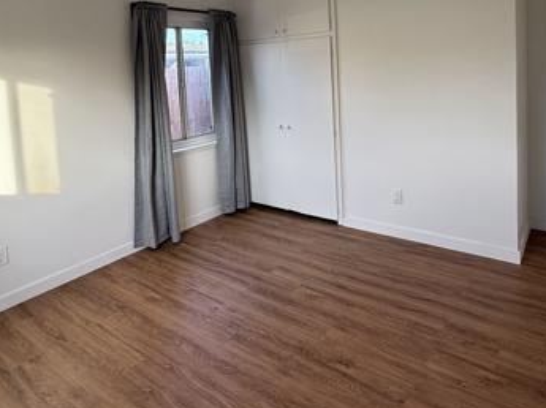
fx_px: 410
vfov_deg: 50.7
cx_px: 275
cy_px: 100
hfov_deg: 67.4
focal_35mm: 26
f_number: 2.2
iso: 125
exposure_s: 1/120
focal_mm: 2.22
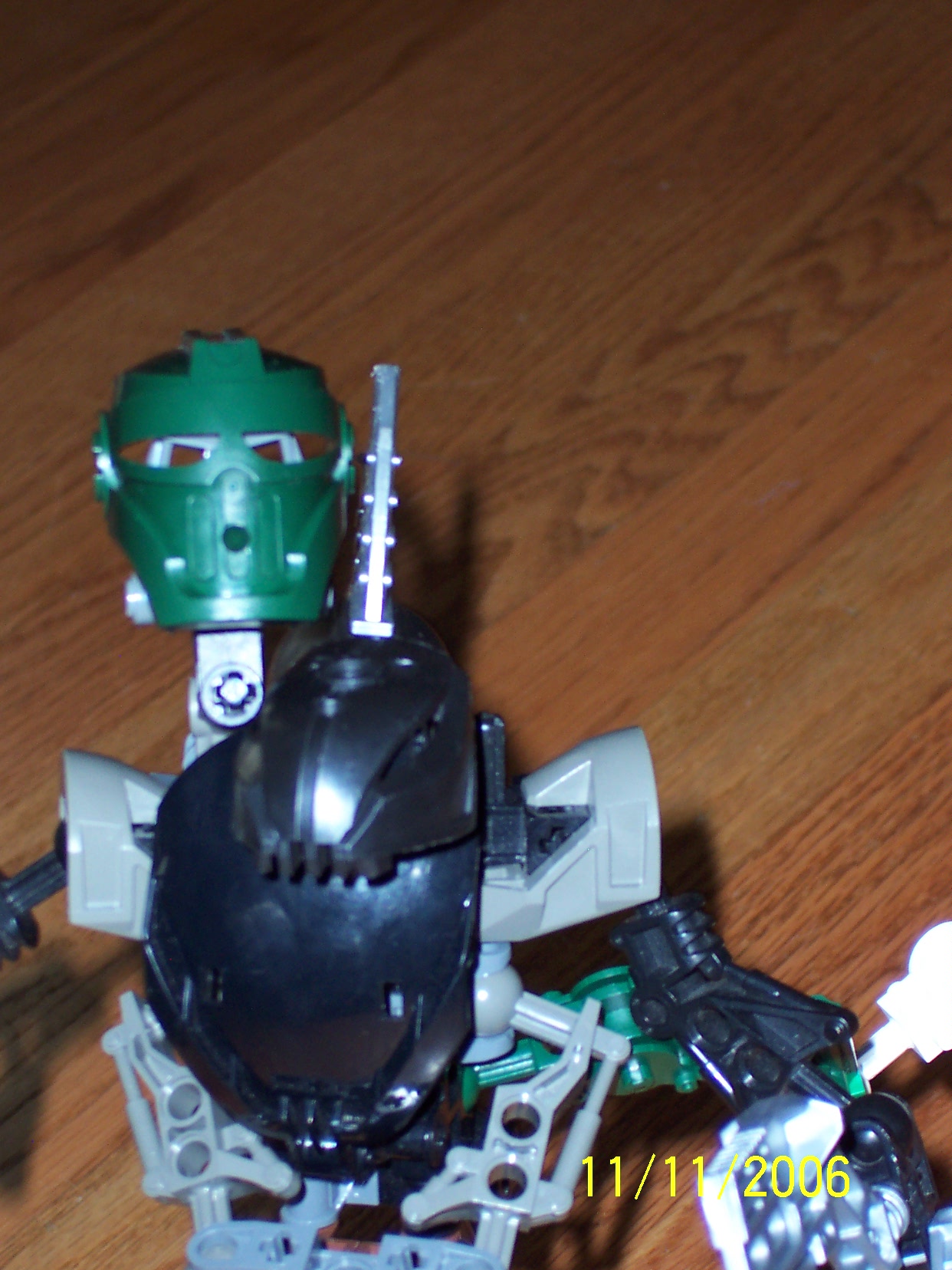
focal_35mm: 144
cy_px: 635
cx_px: 476
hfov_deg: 10.3
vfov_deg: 13.7
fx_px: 5280
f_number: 4.9
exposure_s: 1/125
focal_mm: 22.4
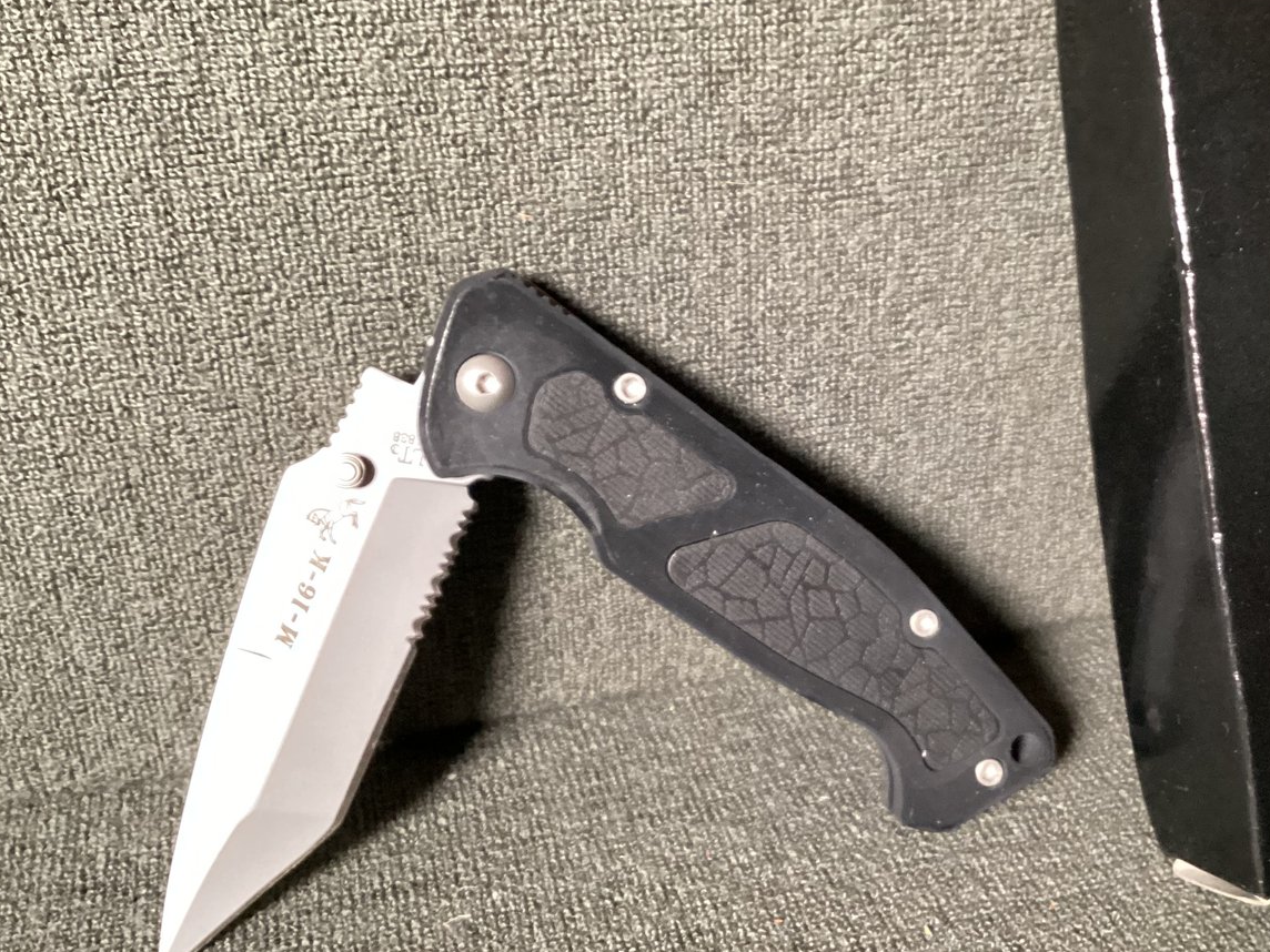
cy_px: 459
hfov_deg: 45.4
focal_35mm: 41
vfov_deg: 35.1
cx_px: 793
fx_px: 1504
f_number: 2.4
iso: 320
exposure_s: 1/33
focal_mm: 3.3
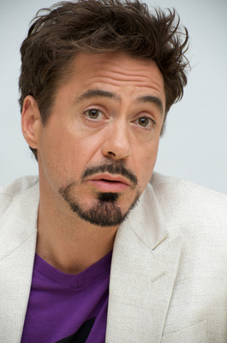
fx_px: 1330
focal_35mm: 140
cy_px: 172
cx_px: 114
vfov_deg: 14.7
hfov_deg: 9.8
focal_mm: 140
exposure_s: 1/100
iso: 400
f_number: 7.1
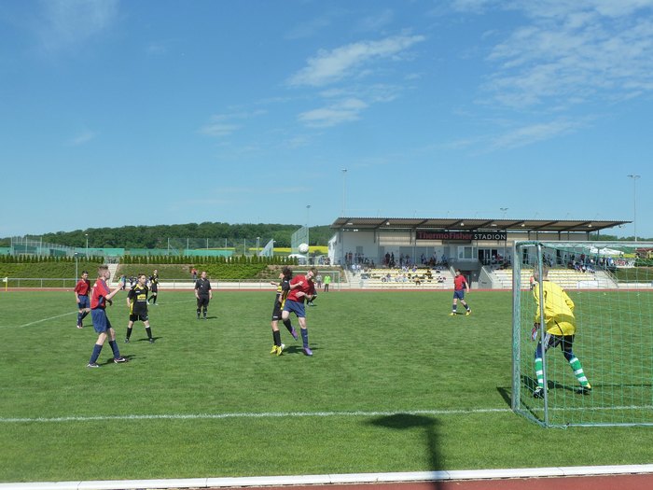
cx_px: 326
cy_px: 245
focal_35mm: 40
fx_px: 755
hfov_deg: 46.8
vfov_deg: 36.0
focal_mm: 6.5
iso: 125
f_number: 5
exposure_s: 1/500
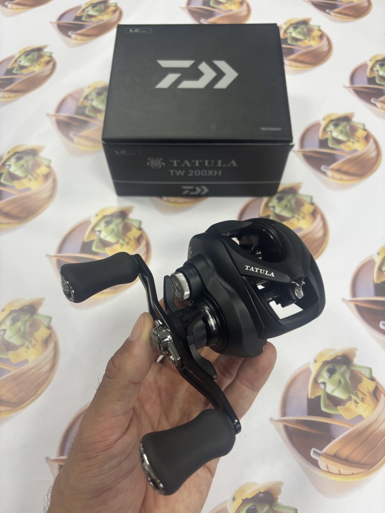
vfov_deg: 67.3
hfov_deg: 53.1
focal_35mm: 26
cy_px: 256
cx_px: 192
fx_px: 386
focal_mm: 5.96
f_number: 1.6
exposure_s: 1/60
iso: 100
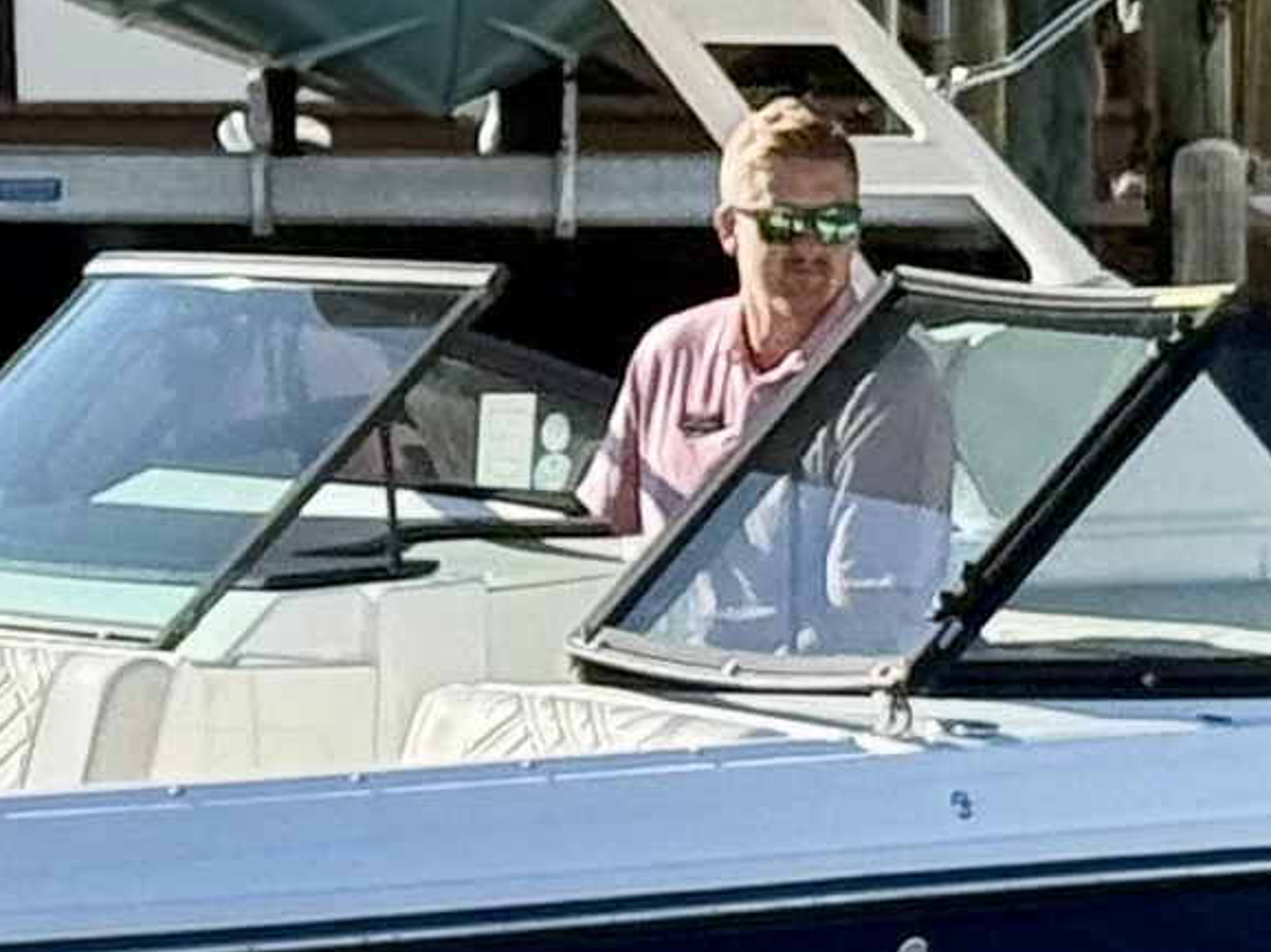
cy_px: 297
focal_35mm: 335
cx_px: 405
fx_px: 12295
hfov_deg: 5.9
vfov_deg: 4.4
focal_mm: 6.76
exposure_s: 1/3226
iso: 64
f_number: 1.78
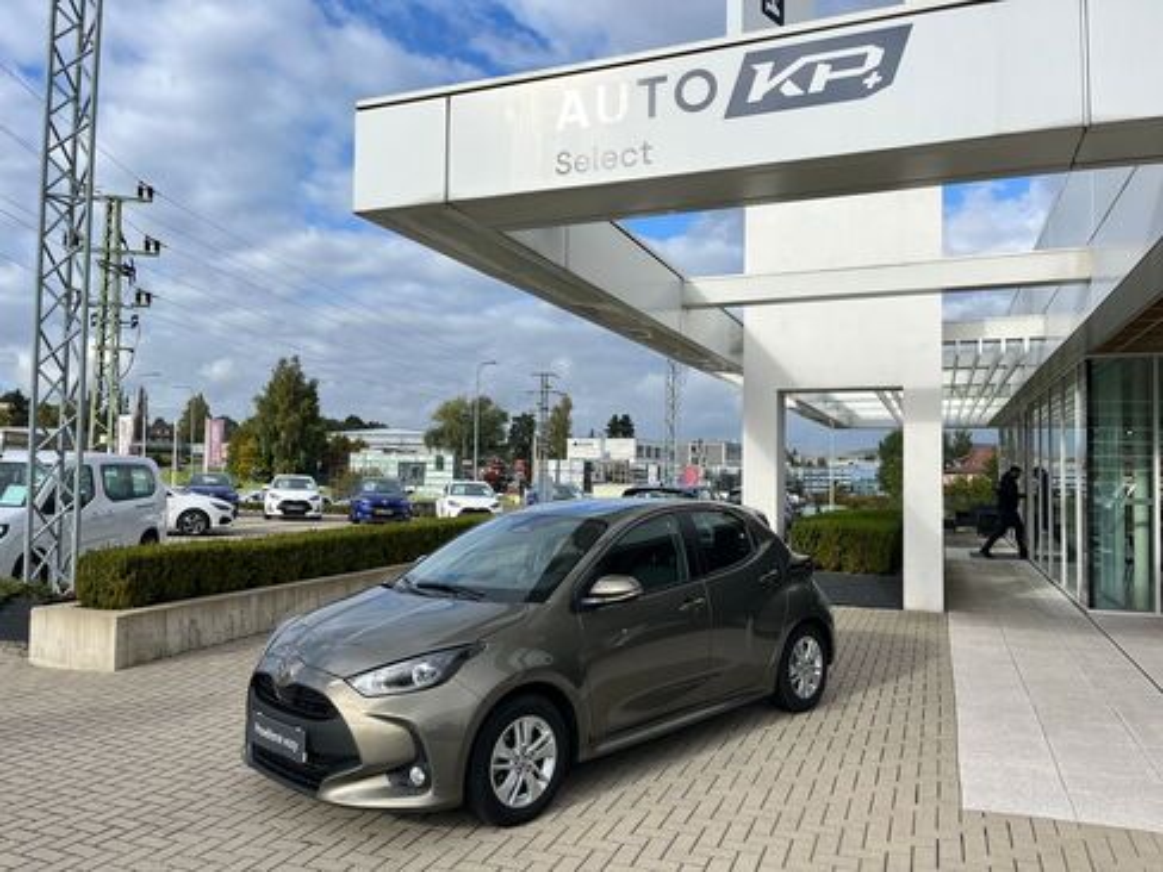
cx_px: 582
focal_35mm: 26
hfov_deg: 67.3
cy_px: 436
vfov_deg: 53.1
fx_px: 874
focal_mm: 5.1
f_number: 1.6
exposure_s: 1/1477
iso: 50
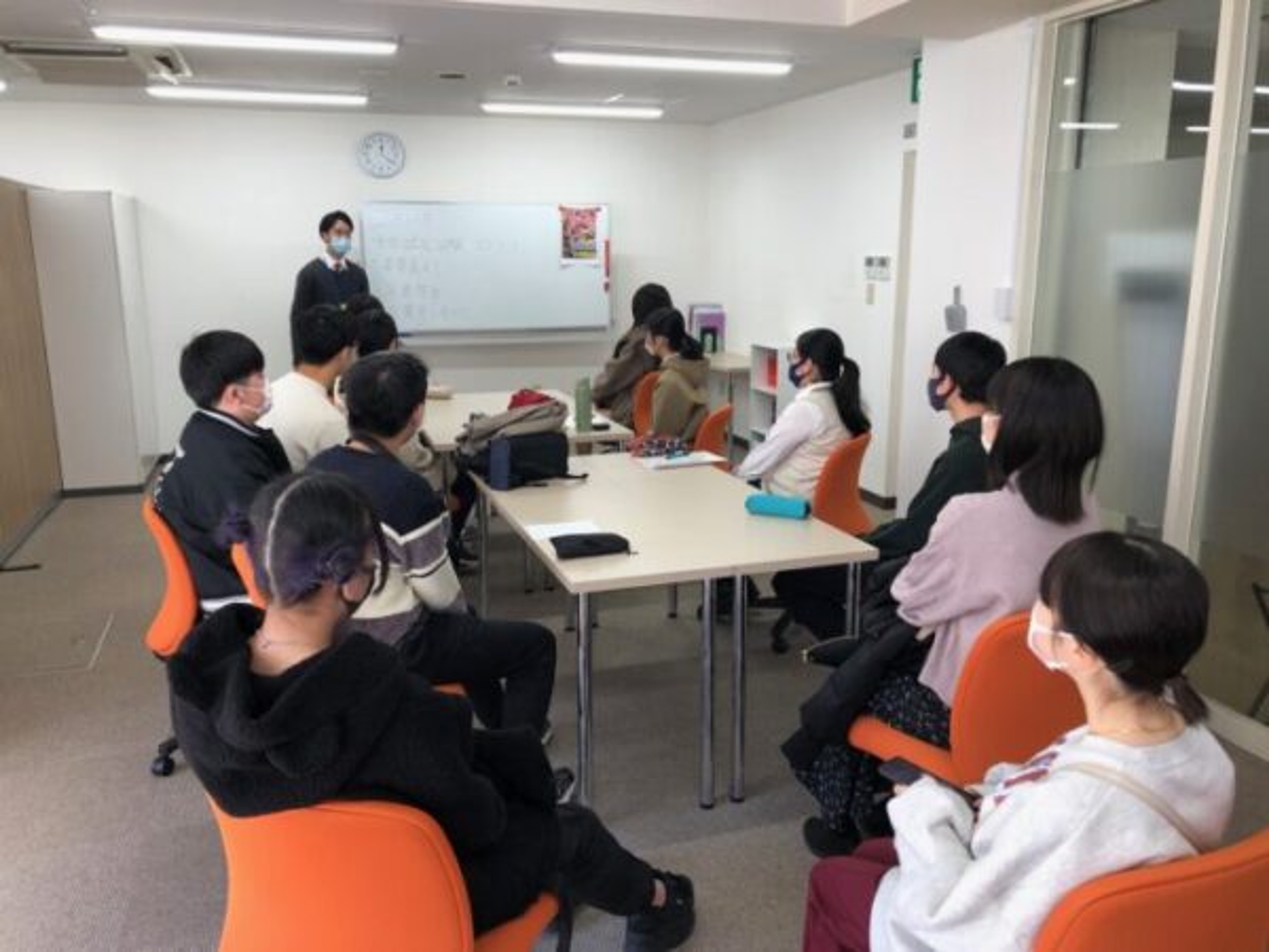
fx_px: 1026
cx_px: 634
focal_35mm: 28
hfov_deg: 63.4
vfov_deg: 49.7
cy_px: 476
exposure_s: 1/50
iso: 25
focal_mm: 3.99
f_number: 1.8
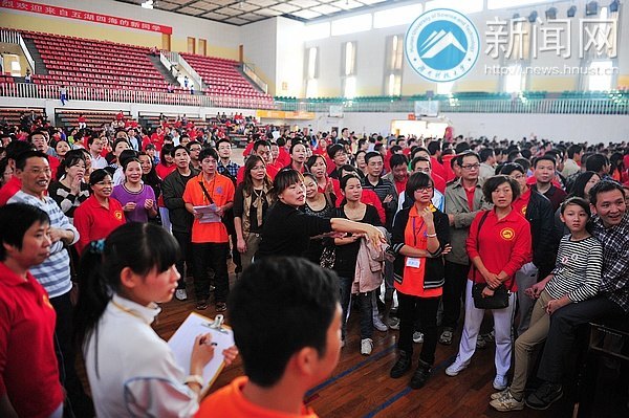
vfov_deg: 53.1
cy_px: 209
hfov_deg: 73.8
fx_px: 419
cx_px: 314
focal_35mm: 24
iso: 1600
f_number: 2.8
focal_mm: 24
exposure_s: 1/320
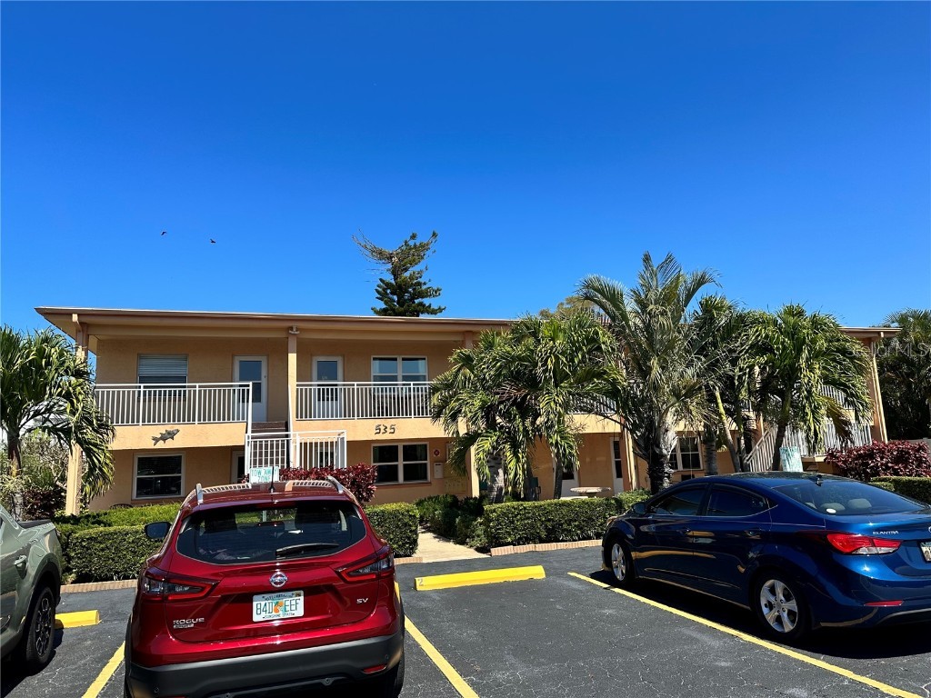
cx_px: 466
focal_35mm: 24
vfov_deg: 56.8
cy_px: 349
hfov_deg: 71.6
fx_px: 645
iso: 80
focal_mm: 6.86
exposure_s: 1/3356
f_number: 1.78
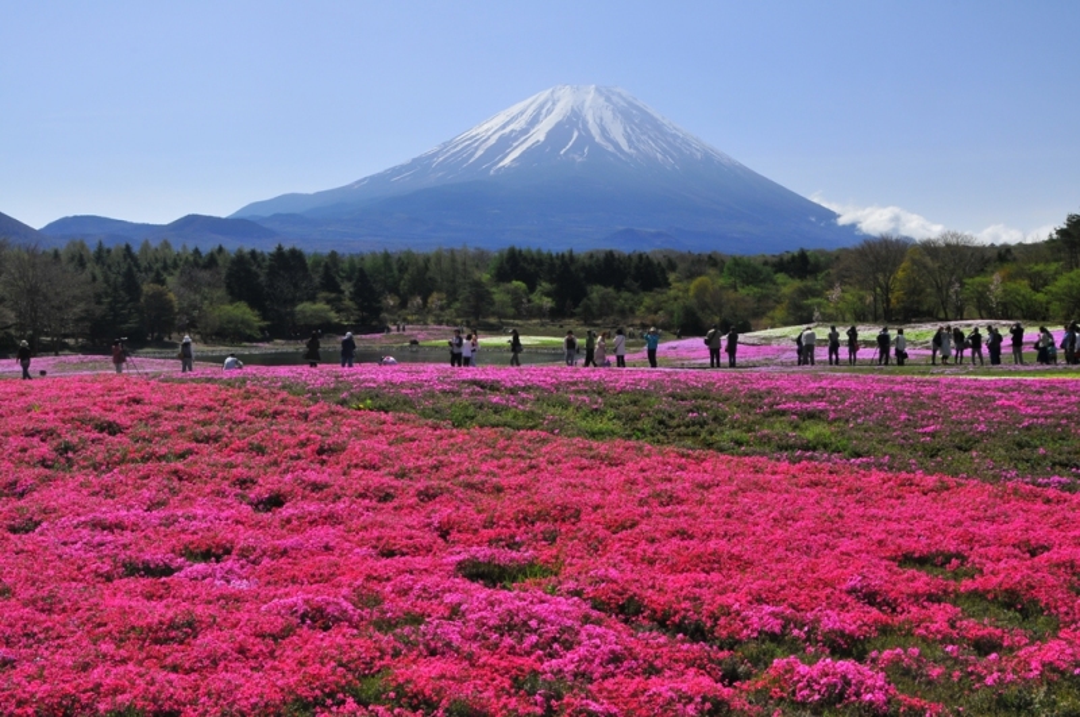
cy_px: 358
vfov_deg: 31.8
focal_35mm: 42
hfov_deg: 46.5
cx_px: 540
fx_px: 1258
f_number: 16
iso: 200
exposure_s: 1/100
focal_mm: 28
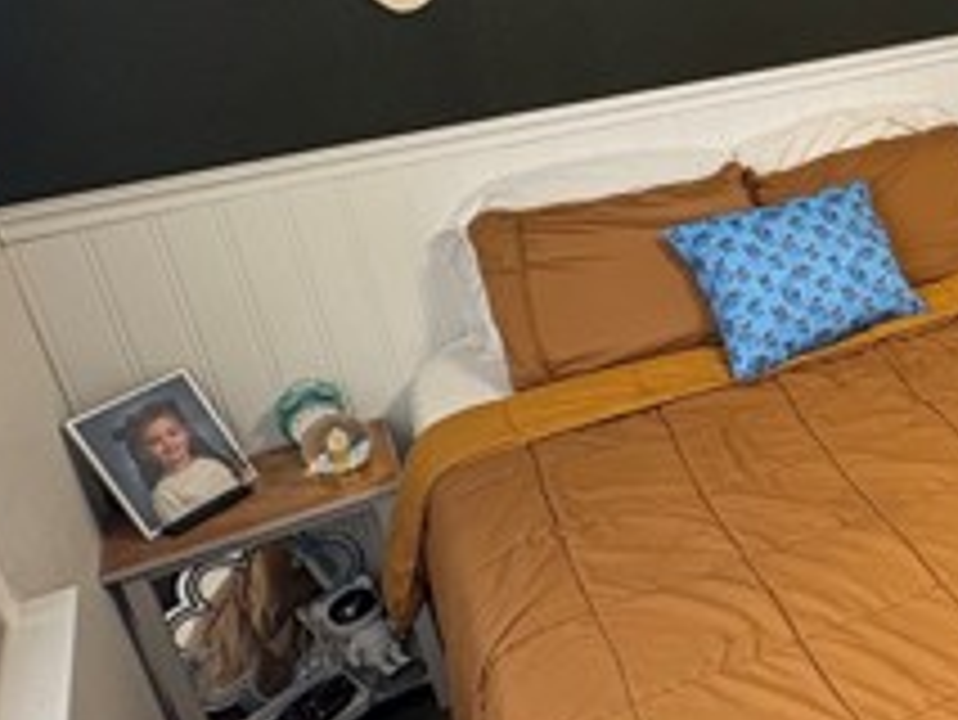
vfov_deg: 33.9
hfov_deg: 35.1
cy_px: 207
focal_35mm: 42
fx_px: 1163
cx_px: 1160
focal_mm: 2.22
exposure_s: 1/60
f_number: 2.2
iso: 200
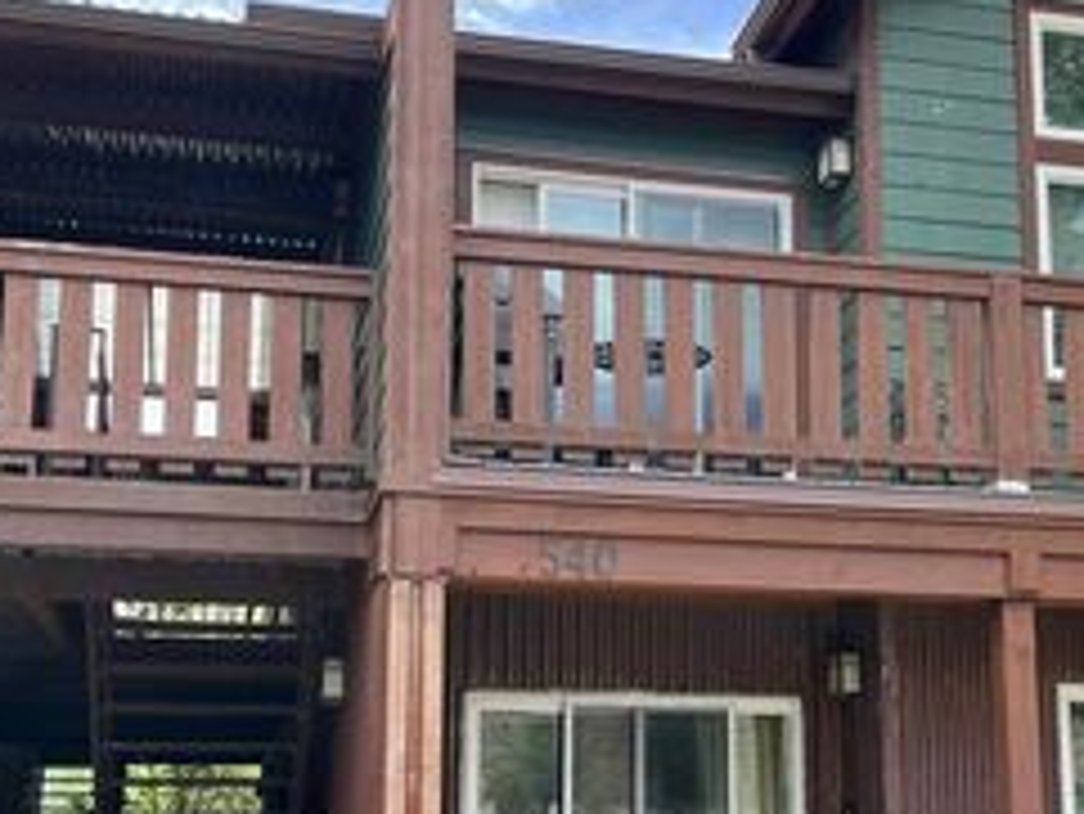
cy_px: 537
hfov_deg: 35.4
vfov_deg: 26.9
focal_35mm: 54
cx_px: 666
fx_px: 1692
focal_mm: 5.1
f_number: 1.6
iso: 50
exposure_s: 1/727
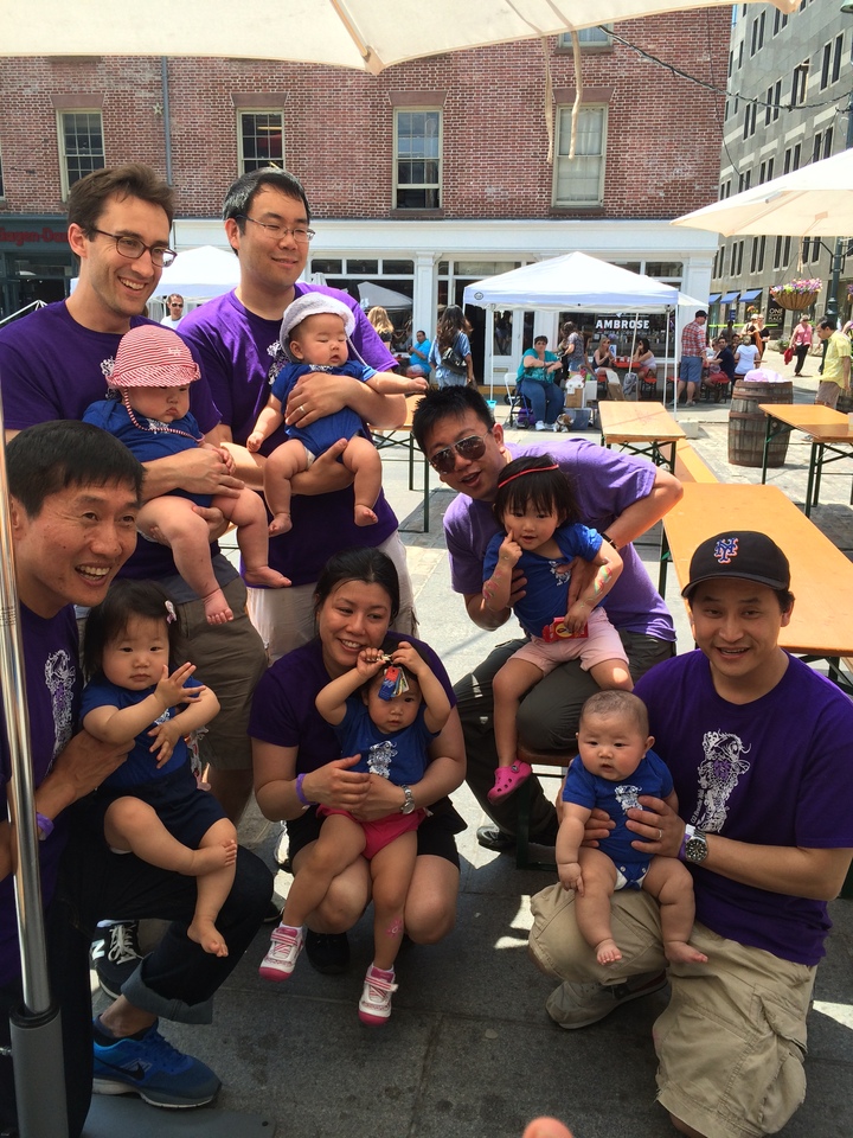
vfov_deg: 61.7
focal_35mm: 29
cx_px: 426
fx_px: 953
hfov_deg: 48.2
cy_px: 569
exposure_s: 1/651
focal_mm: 4.15
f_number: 2.2
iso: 32
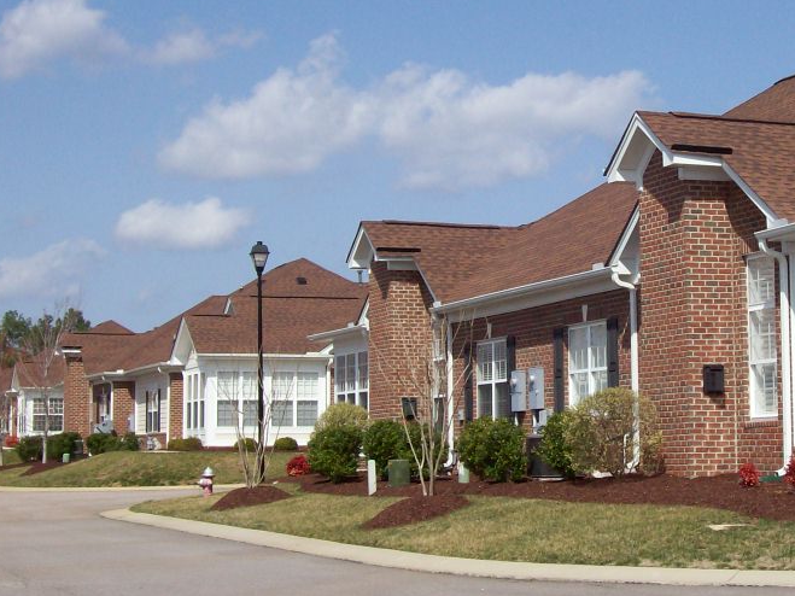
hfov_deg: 22.3
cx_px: 585
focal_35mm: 87
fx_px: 1998
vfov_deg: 16.9
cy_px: 193
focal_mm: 9.4
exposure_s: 1/781
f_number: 6
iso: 80
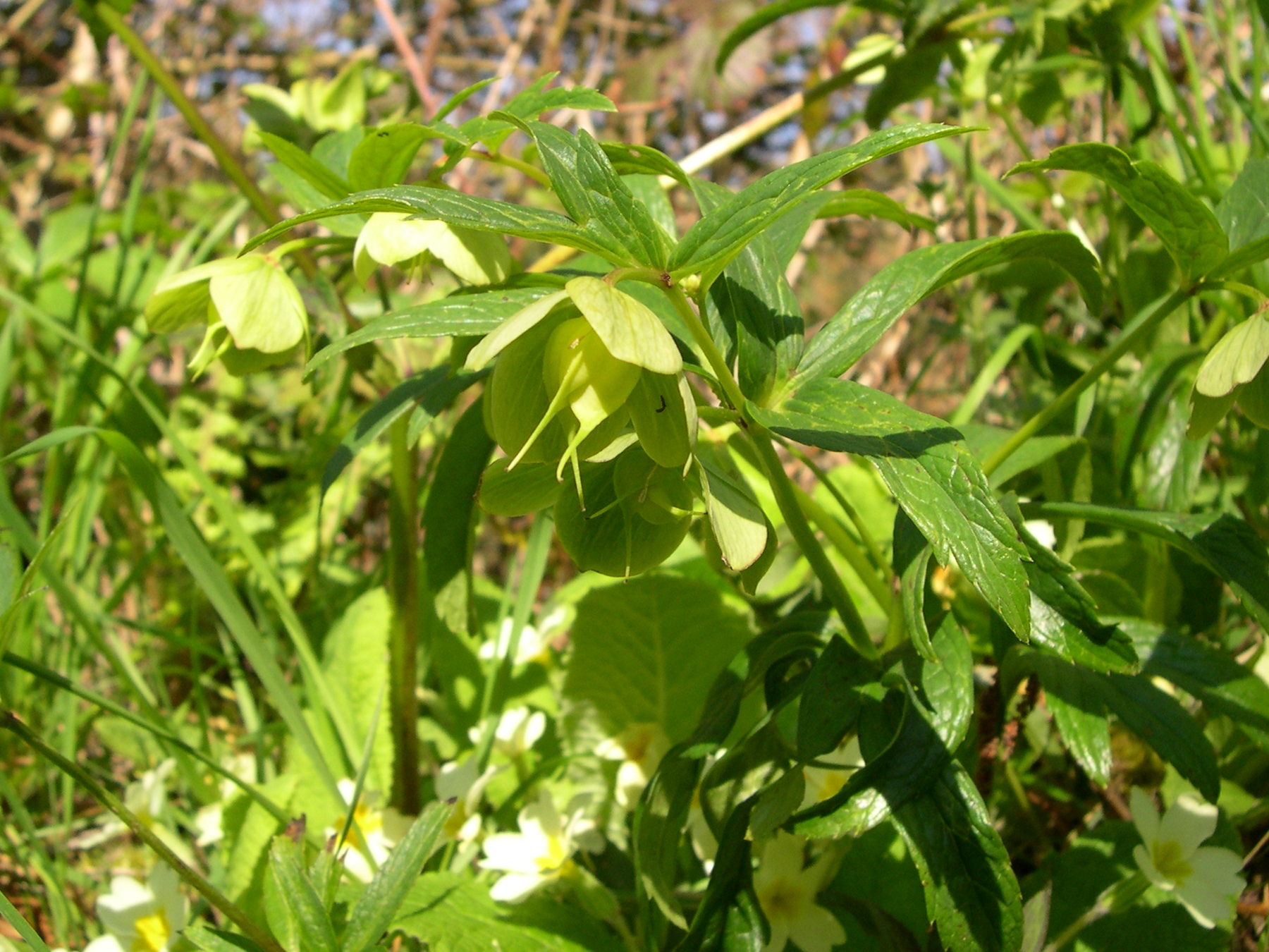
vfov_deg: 37.7
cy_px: 476
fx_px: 1393
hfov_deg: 49.0
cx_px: 634
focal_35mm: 38
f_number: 7.6
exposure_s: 1/94
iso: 100
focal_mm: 8
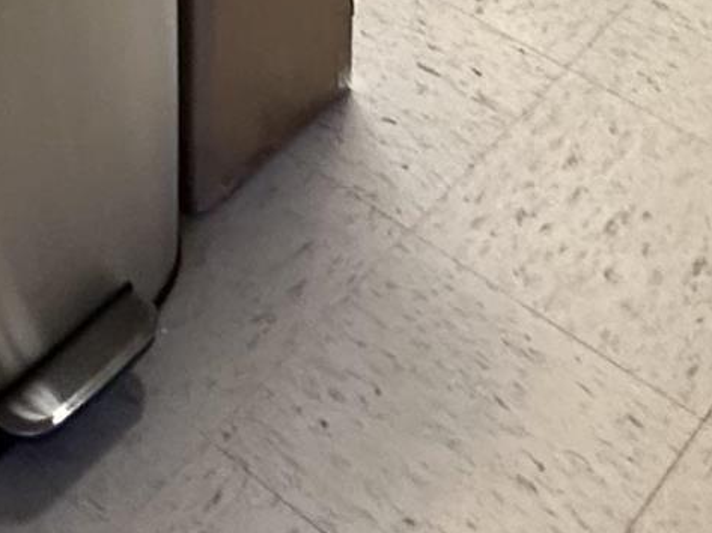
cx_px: 113
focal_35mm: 91
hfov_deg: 21.2
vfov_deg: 10.7
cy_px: -1102
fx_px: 1870
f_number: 2.2
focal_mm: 2.22
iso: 160
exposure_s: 1/60
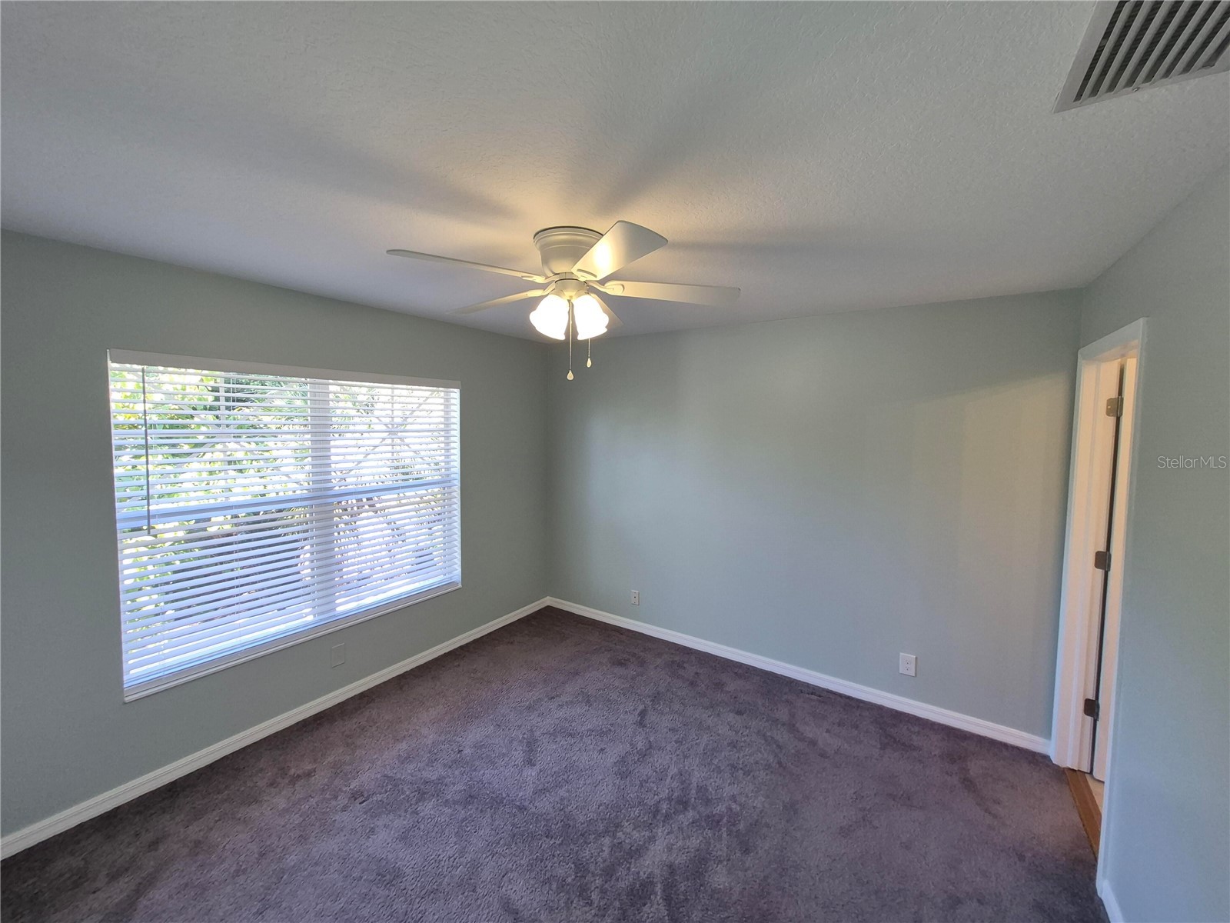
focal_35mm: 13
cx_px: 615
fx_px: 462
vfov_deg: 89.9
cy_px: 462
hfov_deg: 106.2
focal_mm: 1.74
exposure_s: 1/60
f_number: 2.2
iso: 50
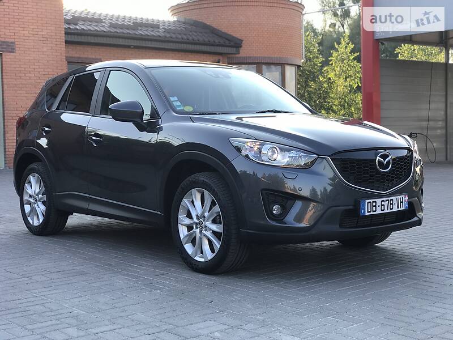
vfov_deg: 25.7
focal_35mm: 57
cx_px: 226
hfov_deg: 33.8
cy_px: 170
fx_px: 746
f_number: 2.8
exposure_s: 1/119
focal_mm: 6.6
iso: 20
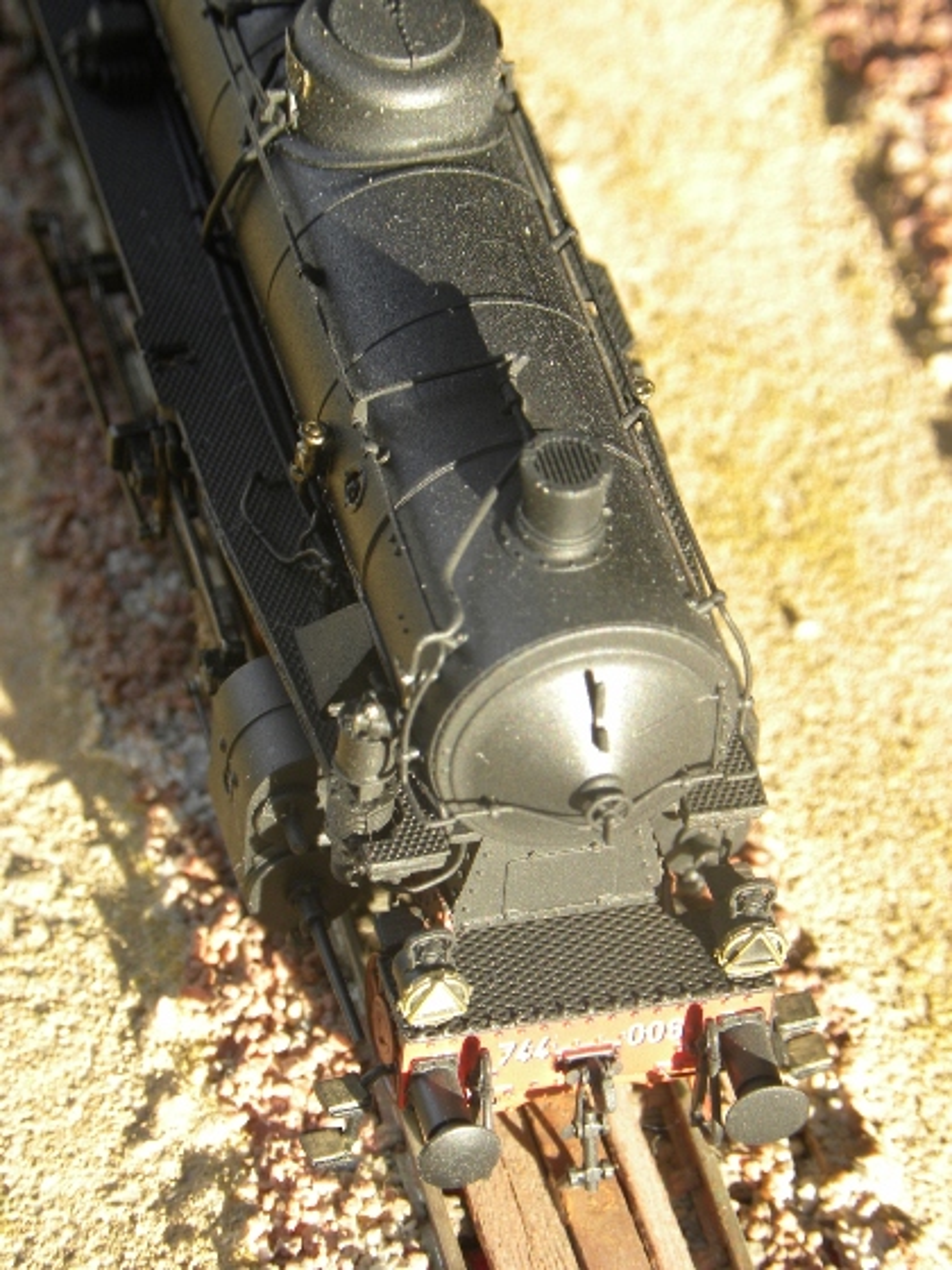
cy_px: 635
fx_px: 6747
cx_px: 476
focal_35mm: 184
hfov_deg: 8.1
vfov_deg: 10.7
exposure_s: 1/55.5
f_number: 4.5
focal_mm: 32.7
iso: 97
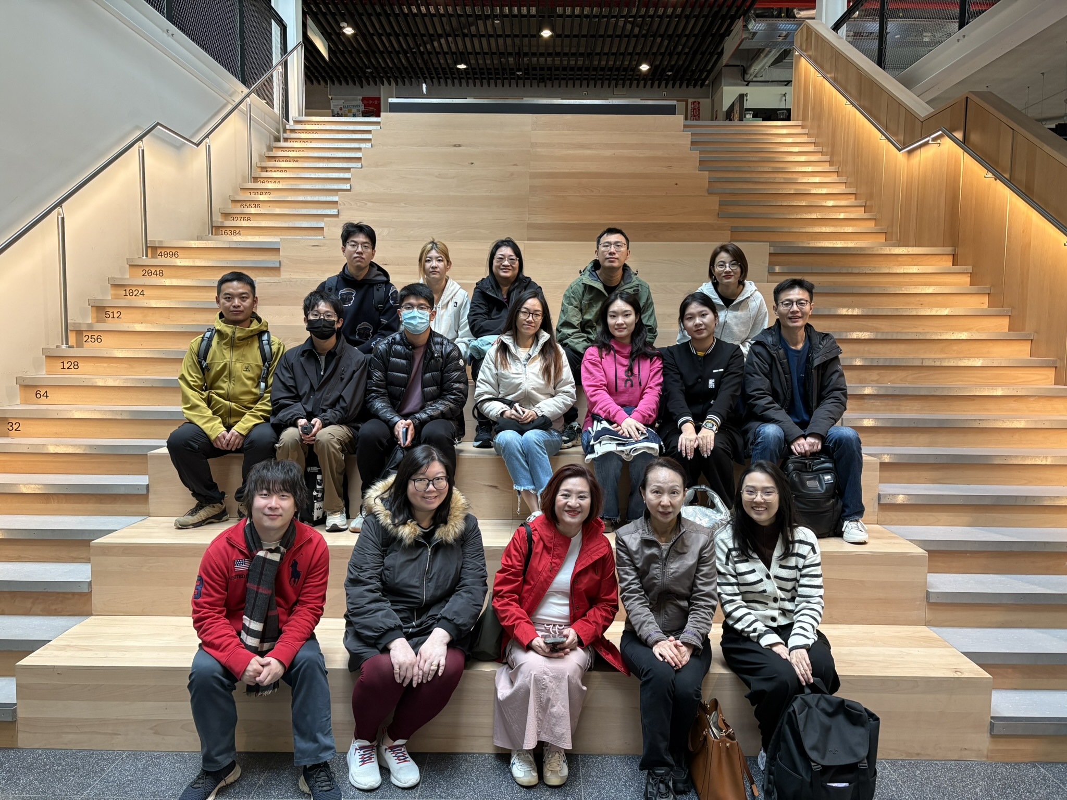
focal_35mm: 26
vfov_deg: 53.1
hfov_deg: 67.3
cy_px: 400
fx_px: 801
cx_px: 534
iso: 200
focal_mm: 5.96
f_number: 1.6
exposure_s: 1/60
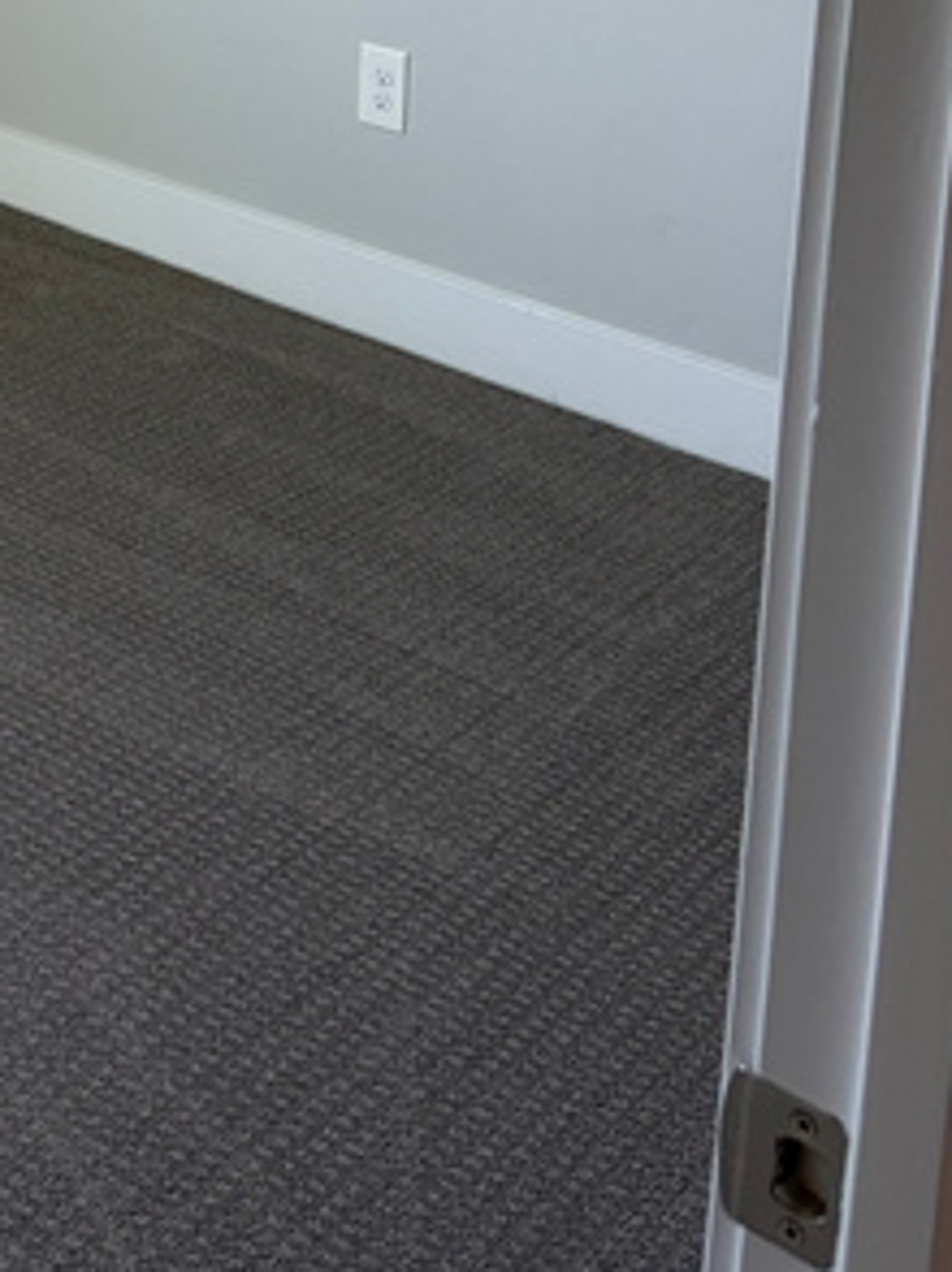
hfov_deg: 20.5
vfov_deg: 25.7
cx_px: -125
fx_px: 2497
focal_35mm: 68
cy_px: -242
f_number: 1.6
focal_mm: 5.96
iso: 50
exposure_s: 1/120
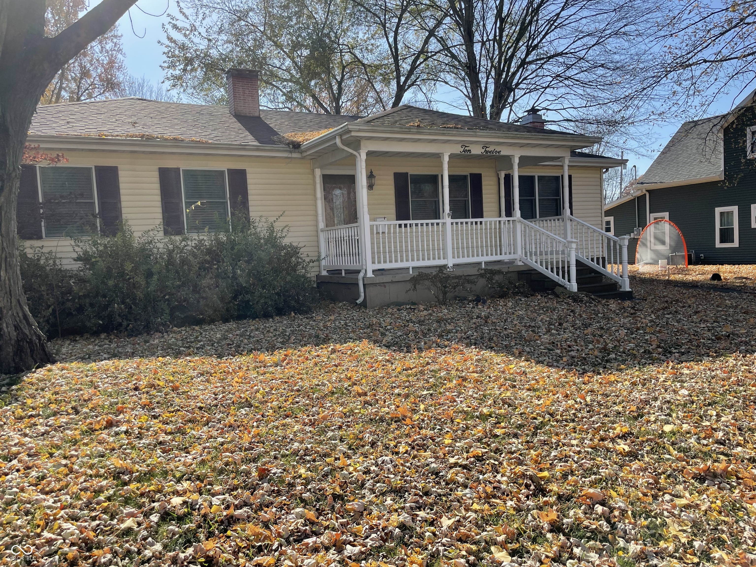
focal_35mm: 26
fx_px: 568
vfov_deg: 53.1
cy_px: 284
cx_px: 378
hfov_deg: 67.3
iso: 32
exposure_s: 1/1984
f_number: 1.6
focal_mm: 4.2
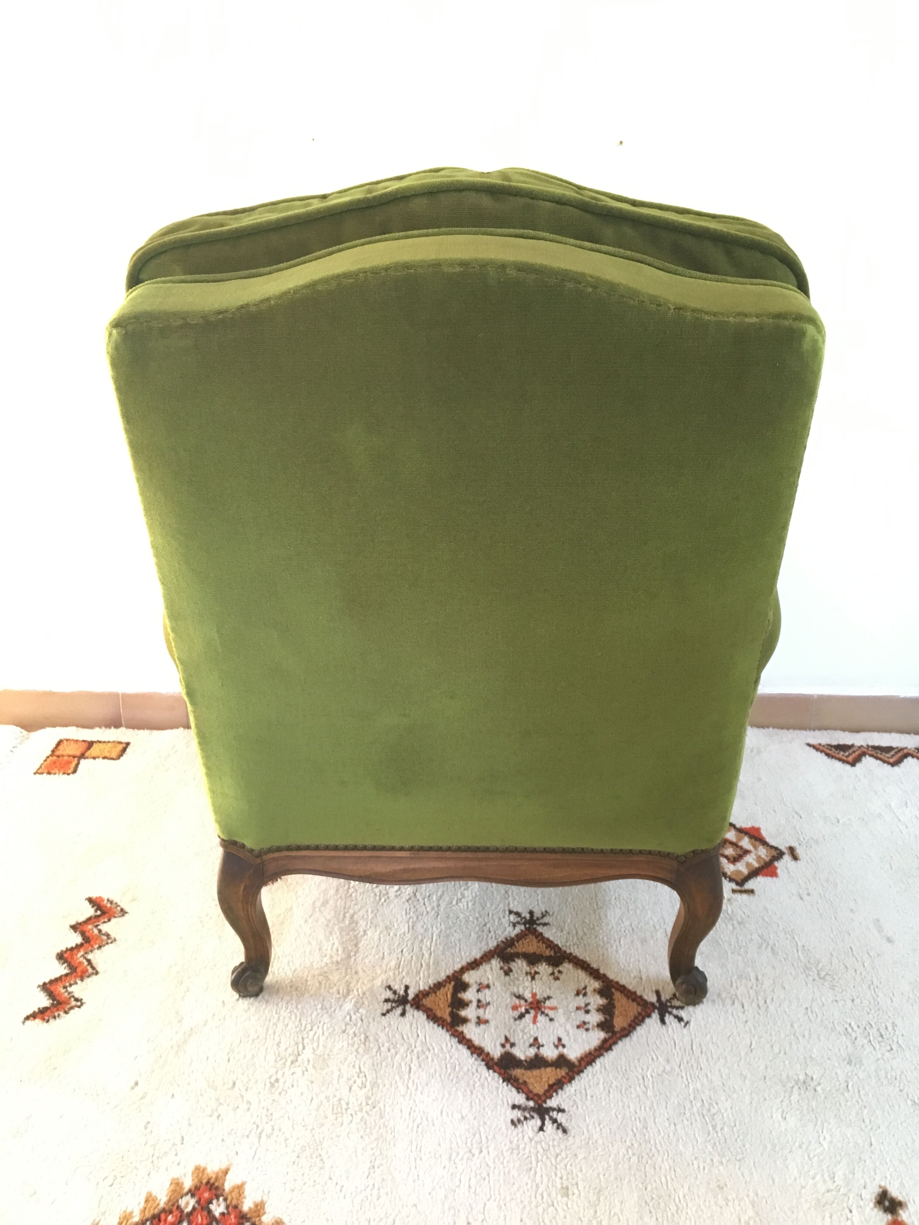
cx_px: 460
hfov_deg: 48.2
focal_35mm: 29
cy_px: 612
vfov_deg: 61.7
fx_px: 1027
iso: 200
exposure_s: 1/25
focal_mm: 4.15
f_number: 2.2
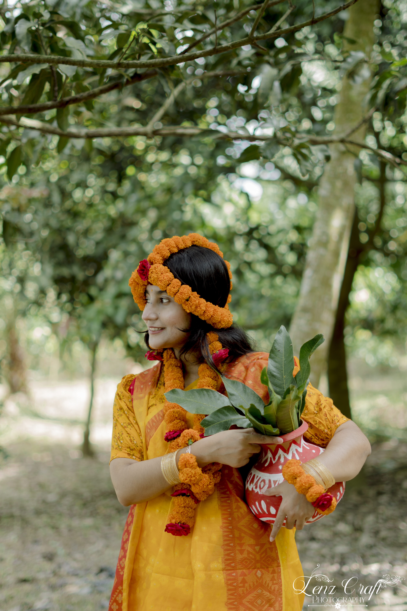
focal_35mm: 75
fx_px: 1272
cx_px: 204
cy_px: 306
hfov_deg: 18.2
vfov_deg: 27.0
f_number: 1.8
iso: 100
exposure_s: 1/200
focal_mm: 50
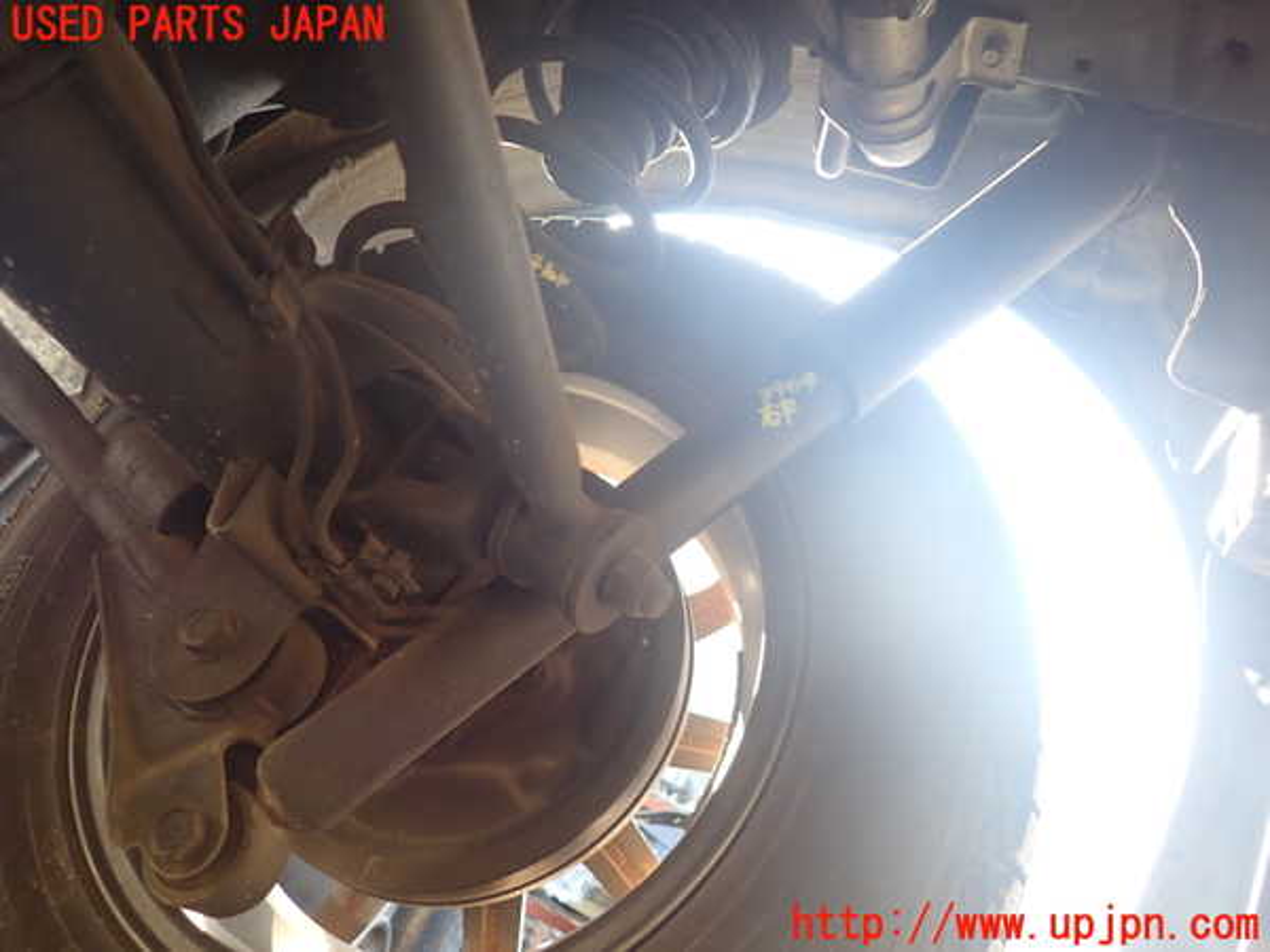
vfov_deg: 54.9
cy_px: 476
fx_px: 917
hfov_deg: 69.4
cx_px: 635
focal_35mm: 25
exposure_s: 1/60
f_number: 2
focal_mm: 4.5
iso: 100
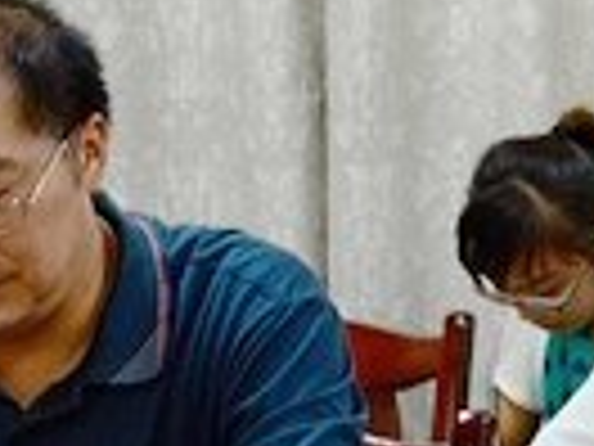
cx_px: 932
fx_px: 3950
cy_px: 36
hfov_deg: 8.4
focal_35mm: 230
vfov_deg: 6.4
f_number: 4.5
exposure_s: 1/40
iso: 1600
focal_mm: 35
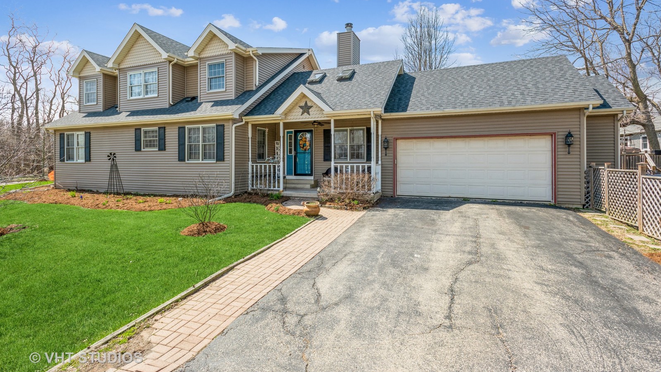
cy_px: 158
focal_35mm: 18
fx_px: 315
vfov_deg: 60.7
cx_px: 328
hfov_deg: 92.7
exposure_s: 1/640
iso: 400
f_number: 8
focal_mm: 17
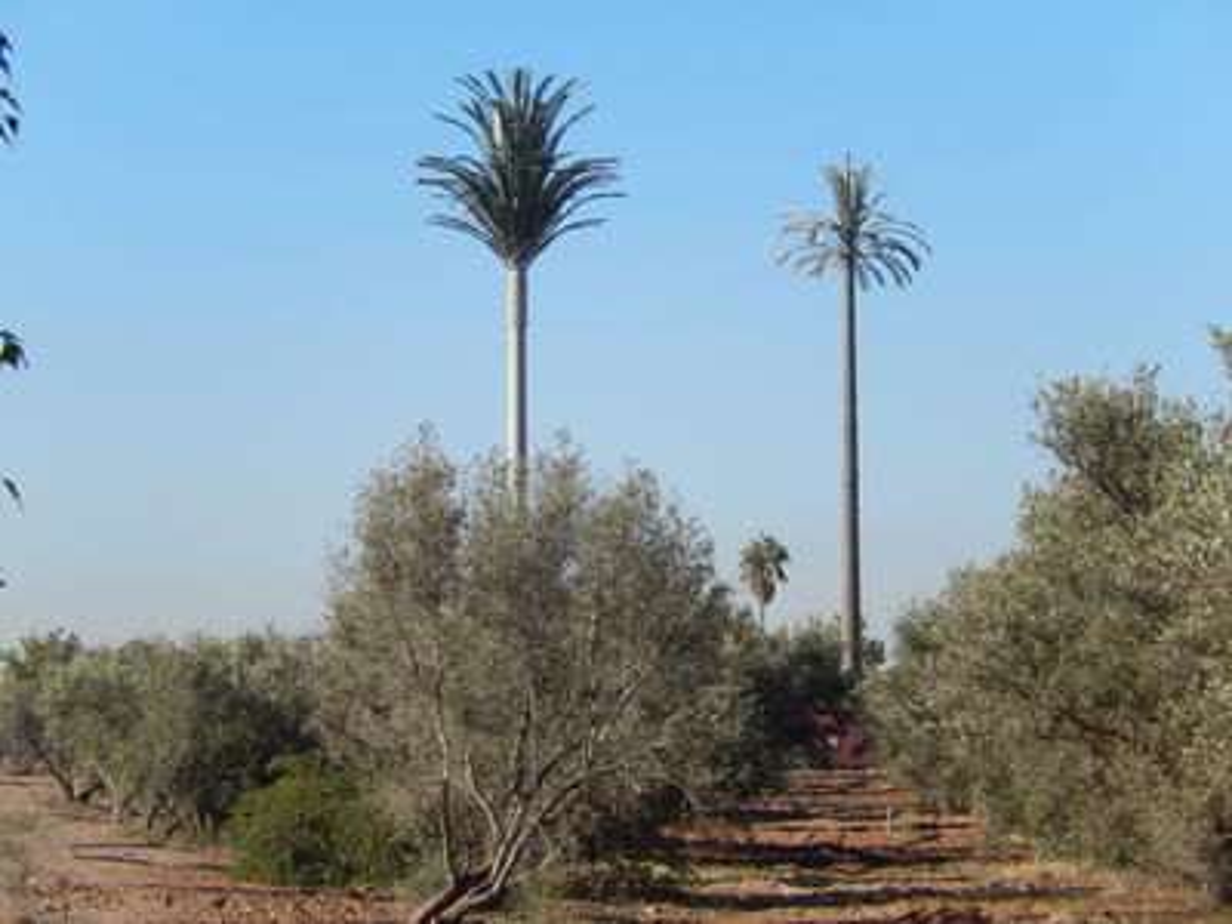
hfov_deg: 13.4
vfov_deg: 10.1
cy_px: 462
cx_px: 616
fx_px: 5232
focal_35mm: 147
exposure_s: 1/500
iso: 125
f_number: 5.6
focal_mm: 26.4
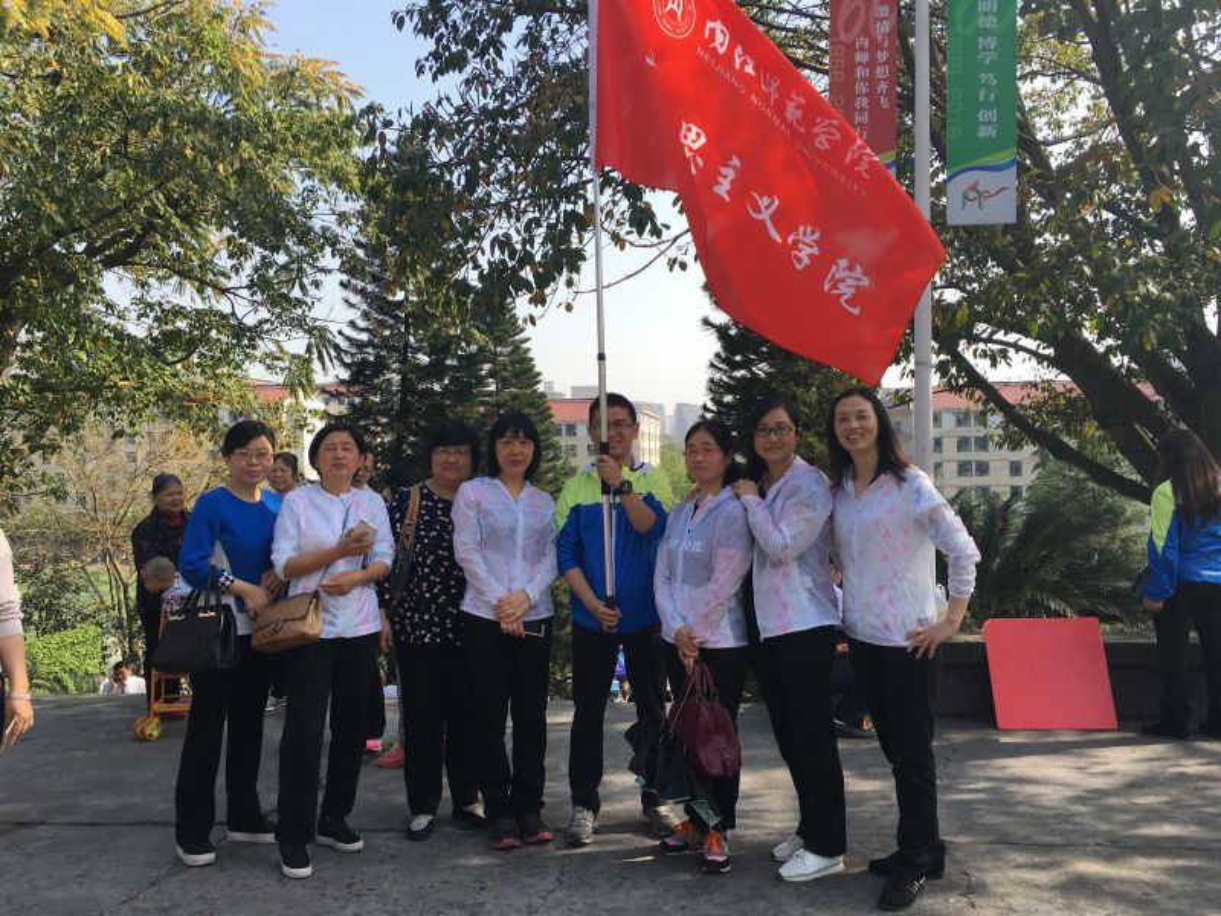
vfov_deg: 48.2
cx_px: 610
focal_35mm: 29
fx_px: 1023
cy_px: 458
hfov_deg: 61.7
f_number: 2.2
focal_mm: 4.15
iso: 25
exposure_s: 1/635
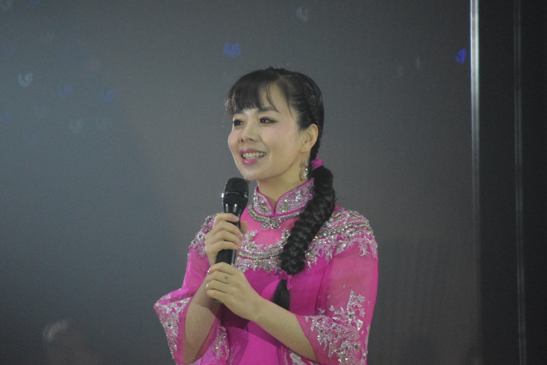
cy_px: 182
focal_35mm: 450
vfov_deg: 3.1
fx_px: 6837
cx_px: 274
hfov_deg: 4.6
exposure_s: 1/1000
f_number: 5.6
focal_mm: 300
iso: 6400
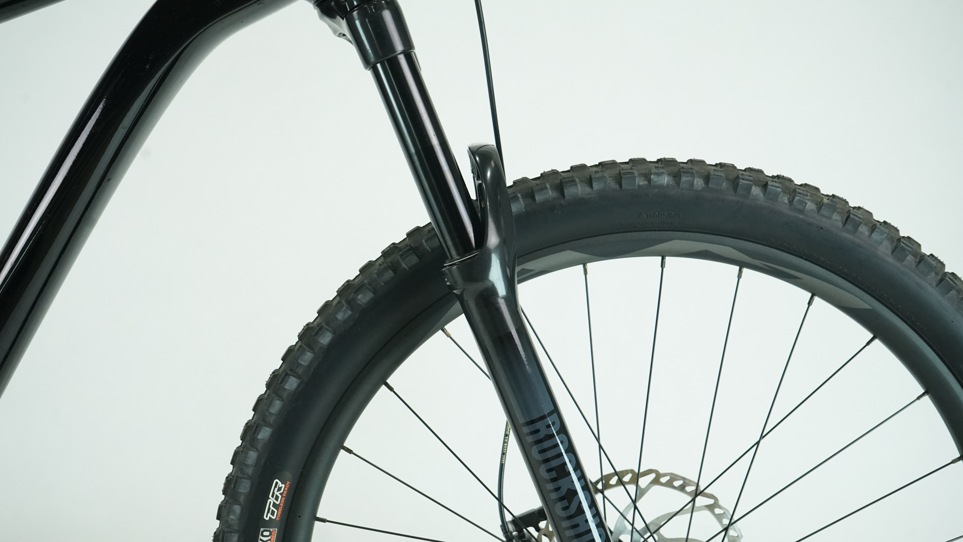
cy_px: 303
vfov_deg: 30.4
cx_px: 482
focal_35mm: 39
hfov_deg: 51.6
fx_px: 996
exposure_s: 1/200
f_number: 7.1
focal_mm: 37
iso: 2500
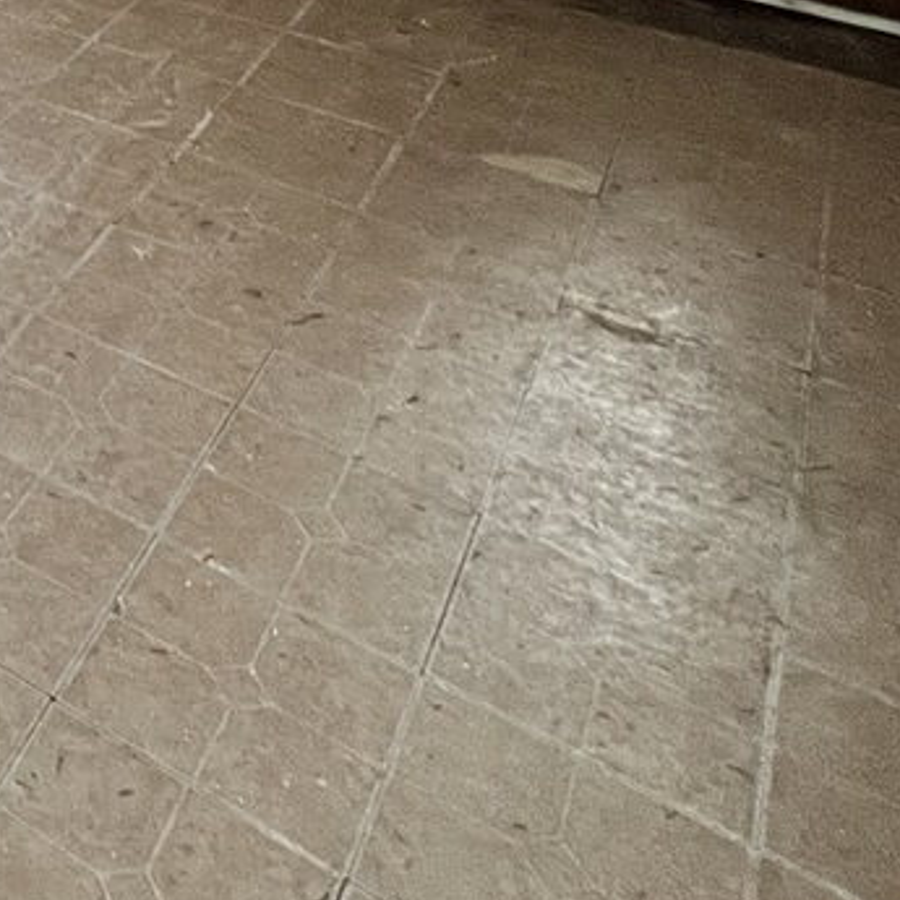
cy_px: -412
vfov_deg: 26.6
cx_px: -389
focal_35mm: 48
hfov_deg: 27.0
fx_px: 1412
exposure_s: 1/60
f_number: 1.8
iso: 320
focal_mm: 1.57
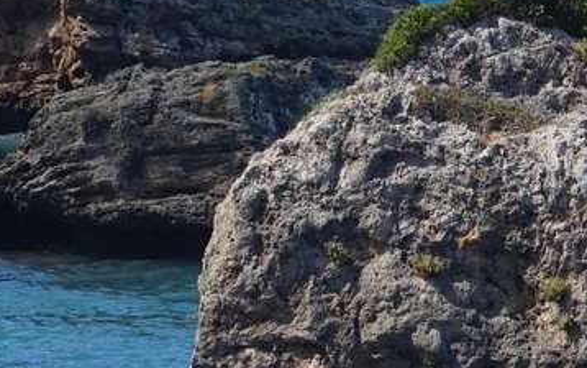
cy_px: 195
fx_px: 3605
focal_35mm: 225
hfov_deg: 9.3
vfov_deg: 5.8
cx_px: 461
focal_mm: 33
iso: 100
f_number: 13
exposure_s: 1/80
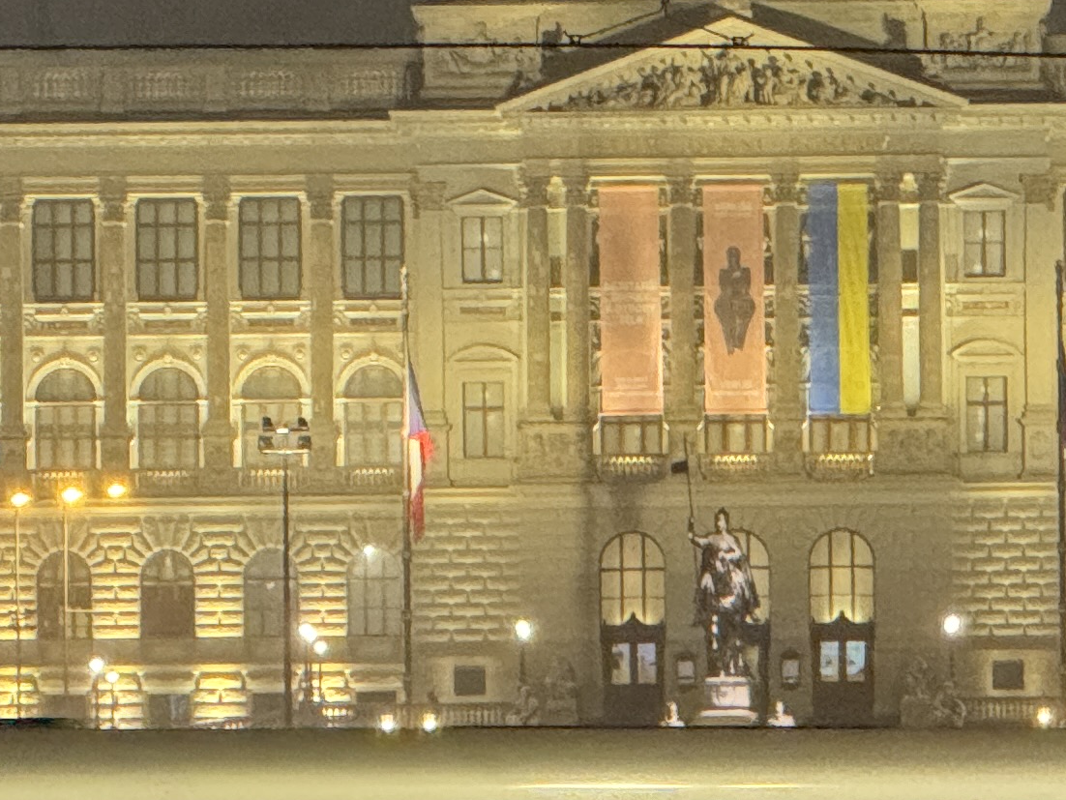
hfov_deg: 4.5
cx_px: 673
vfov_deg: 3.4
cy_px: 230
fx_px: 13522
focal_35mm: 439
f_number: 2.8
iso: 1000
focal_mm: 15.66
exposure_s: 1/33
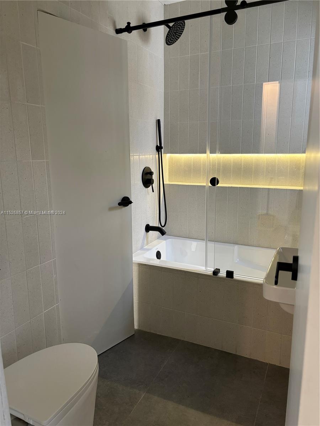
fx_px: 320
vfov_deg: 67.3
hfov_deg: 53.1
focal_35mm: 26
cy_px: 213
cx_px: 160
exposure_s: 1/60
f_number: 1.6
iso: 160
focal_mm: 5.96
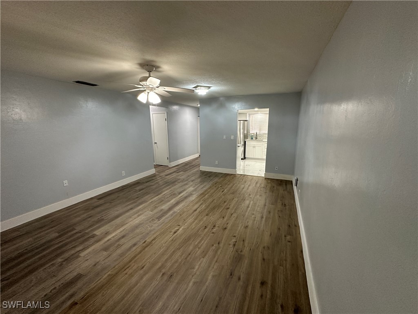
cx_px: 209
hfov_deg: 102.1
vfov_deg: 85.7
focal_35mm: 14
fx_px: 169
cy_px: 157
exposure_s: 1/120
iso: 320
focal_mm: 2.22
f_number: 2.2
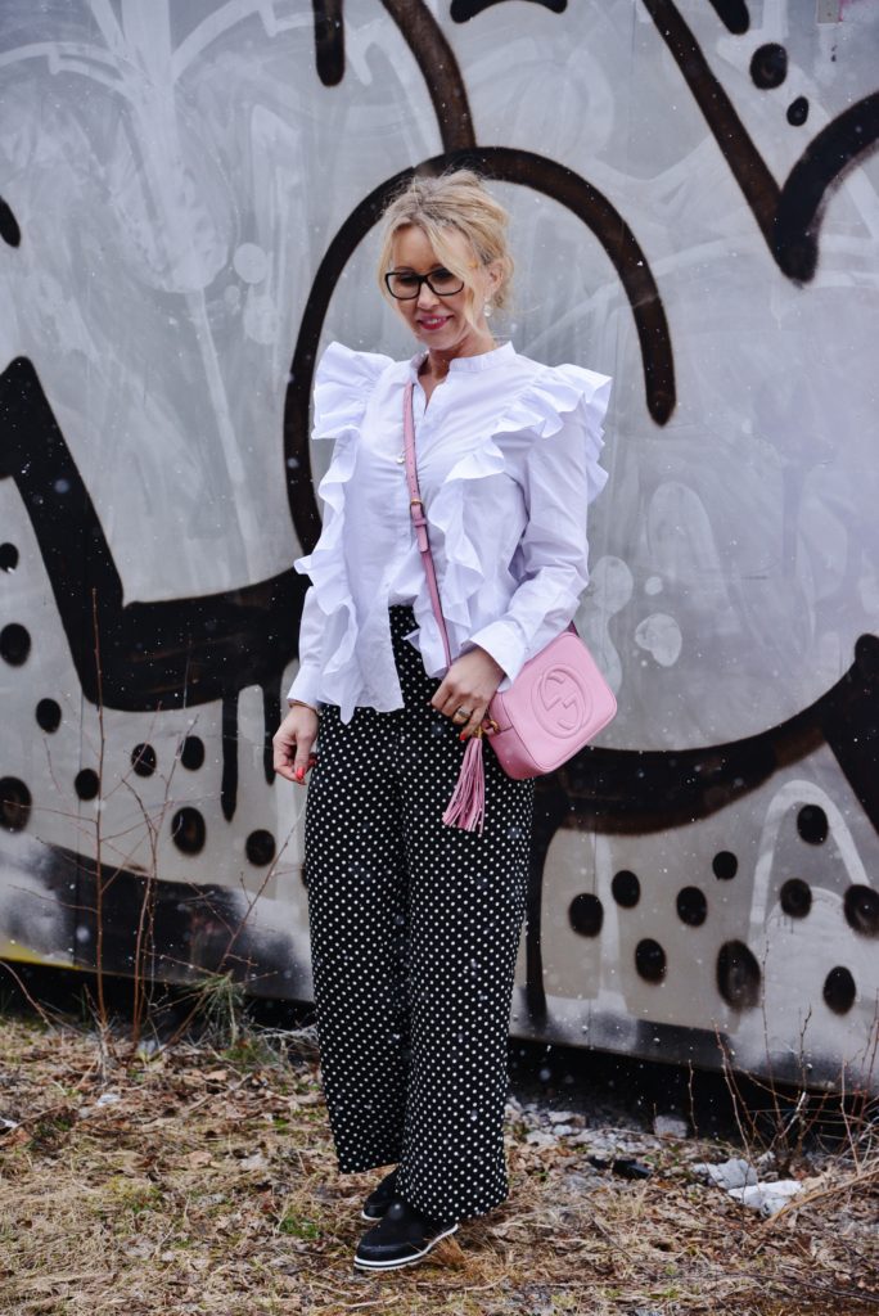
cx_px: 440
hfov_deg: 15.9
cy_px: 658
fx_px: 3145
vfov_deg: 23.6
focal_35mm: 86
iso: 1250
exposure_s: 1/1000
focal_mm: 86
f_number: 5
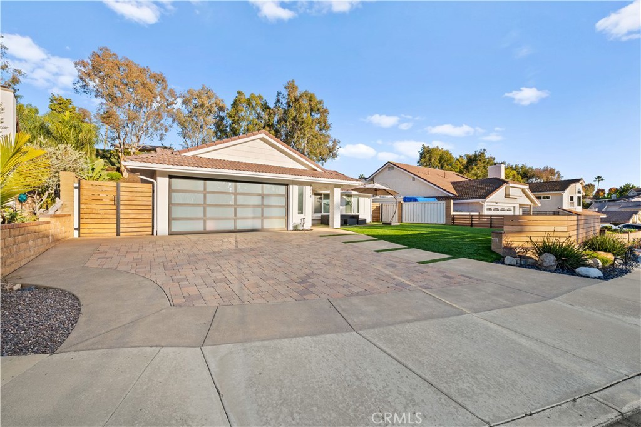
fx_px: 249
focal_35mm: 14
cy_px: 214
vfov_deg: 81.2
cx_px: 320
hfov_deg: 104.2
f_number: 8
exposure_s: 1/640
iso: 1000
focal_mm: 14
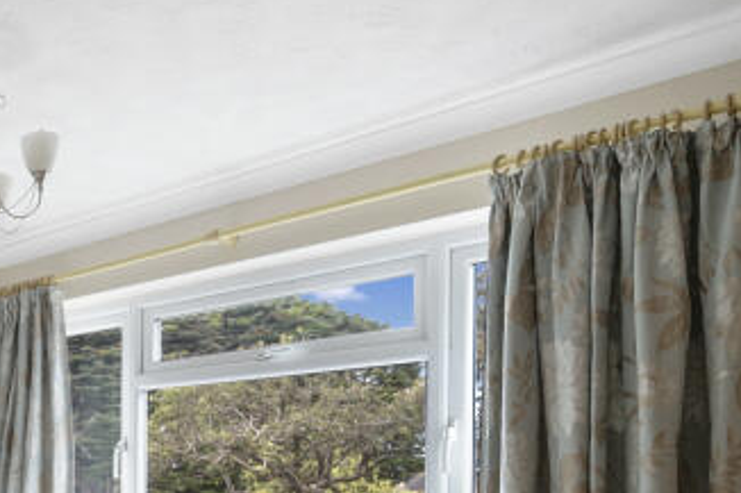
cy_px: 491
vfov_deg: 28.6
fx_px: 905
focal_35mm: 44
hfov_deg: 35.3
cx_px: -145
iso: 320
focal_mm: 14
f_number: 6.3
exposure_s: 1/6
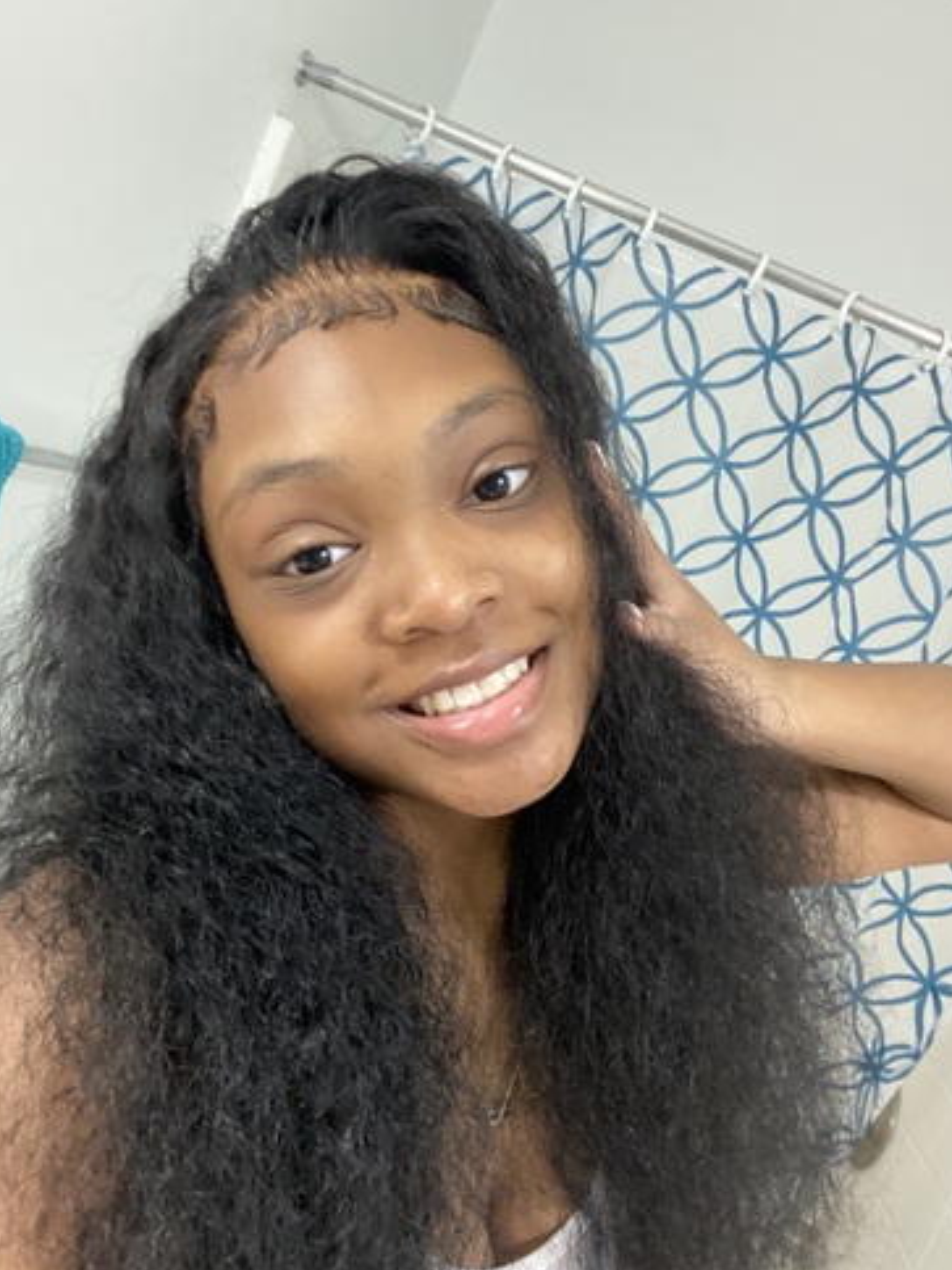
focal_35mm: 31
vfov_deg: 58.4
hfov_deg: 45.4
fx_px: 1137
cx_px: 471
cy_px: 630
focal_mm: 2.71
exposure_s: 1/30
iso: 400
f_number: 2.2
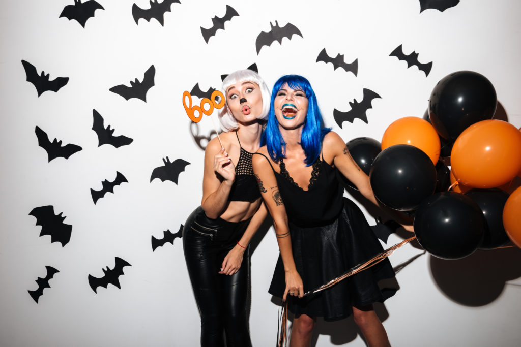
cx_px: 260
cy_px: 174
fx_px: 550
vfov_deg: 35.1
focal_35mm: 38
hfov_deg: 50.7
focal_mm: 38
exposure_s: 1/200
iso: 100
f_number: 7.1
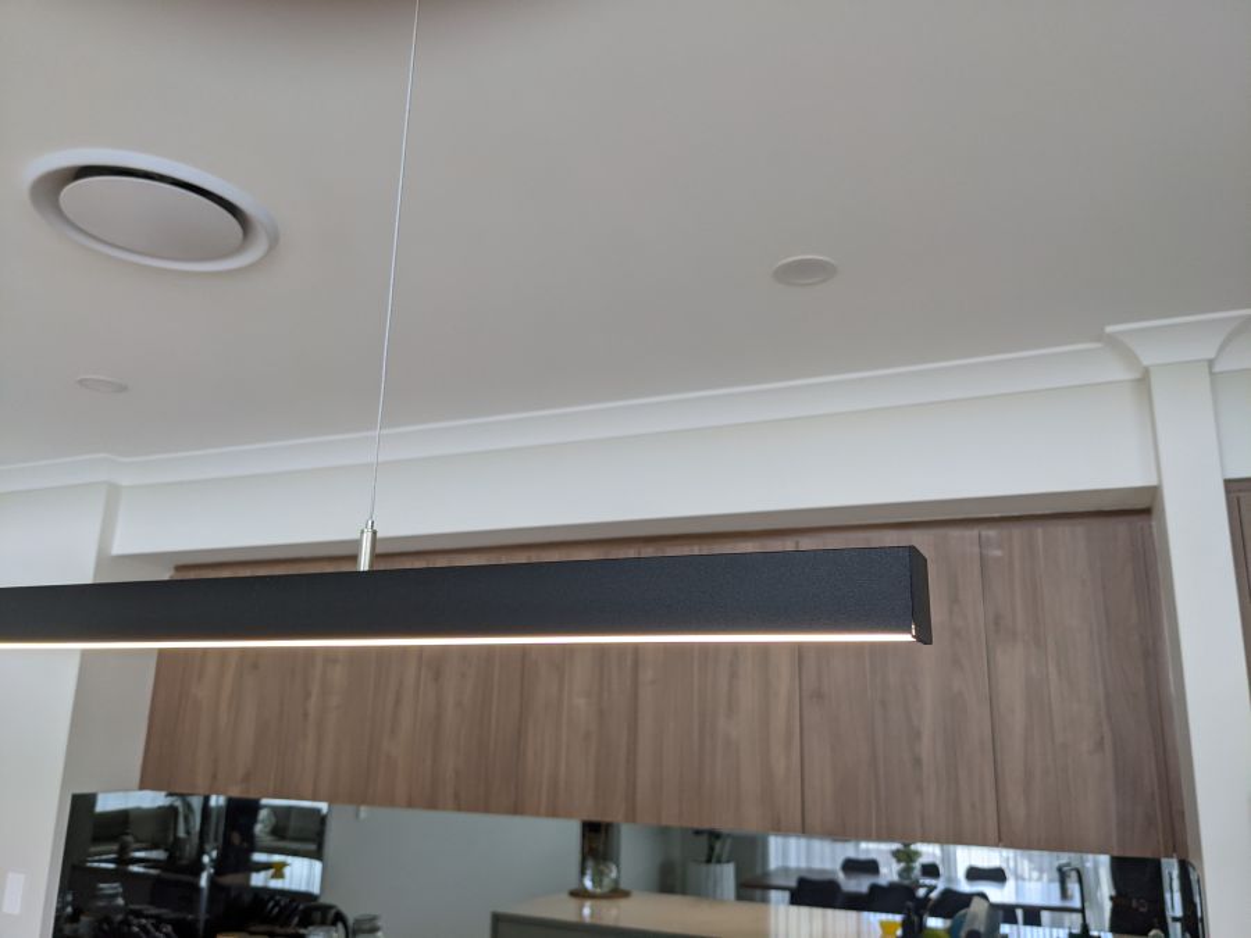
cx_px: 626
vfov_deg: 51.4
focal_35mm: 27
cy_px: 469
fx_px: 976
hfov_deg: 65.3
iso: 151
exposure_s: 1/89.9
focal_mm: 4.38
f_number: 1.73
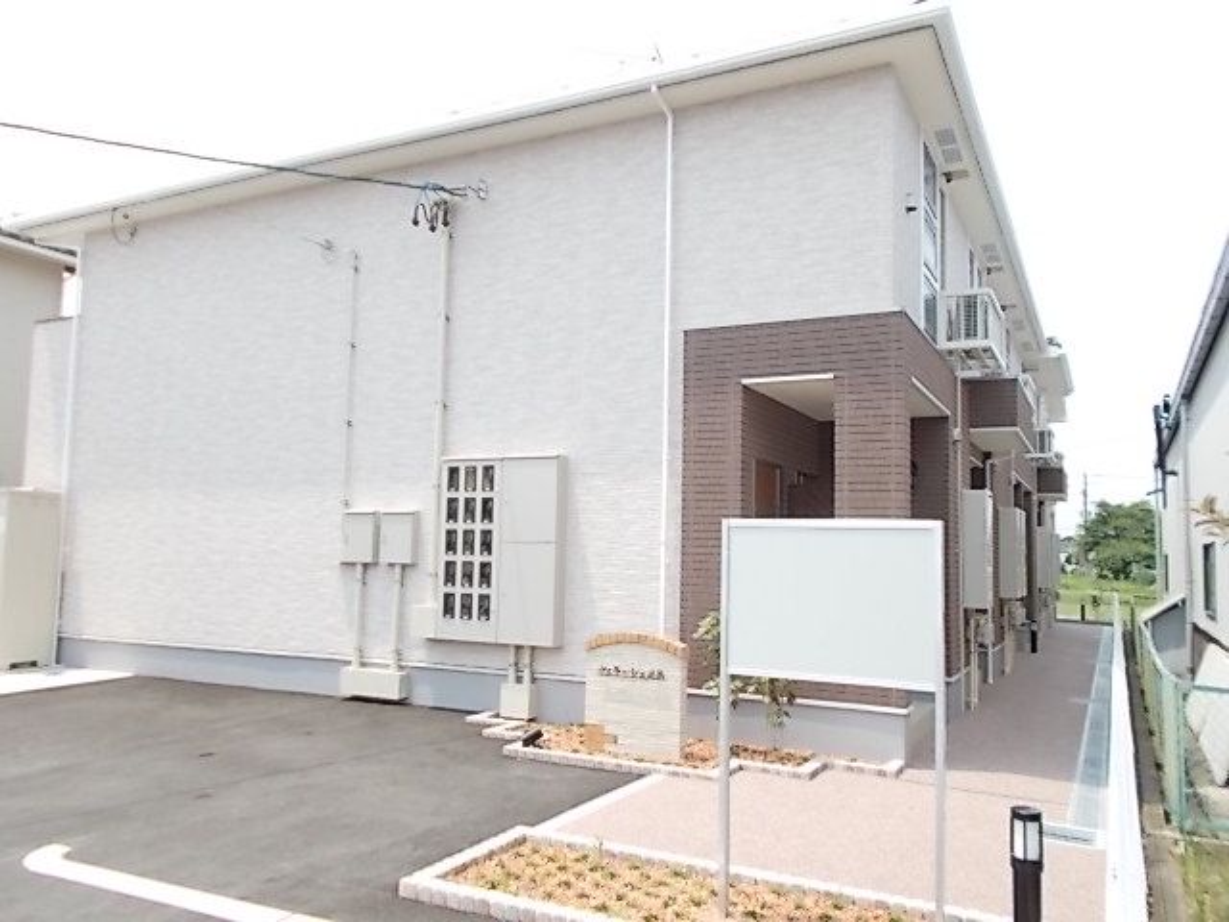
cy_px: 461
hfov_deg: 67.3
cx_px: 614
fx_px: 923
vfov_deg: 53.1
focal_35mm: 26
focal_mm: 4.6
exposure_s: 1/320
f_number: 3.2
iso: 80
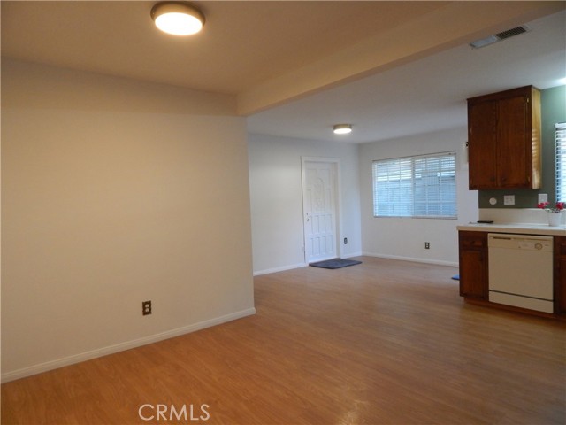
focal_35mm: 22
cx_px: 283
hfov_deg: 76.4
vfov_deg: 61.1
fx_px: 360
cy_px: 212
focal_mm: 4
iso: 360
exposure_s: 1/30
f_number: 3
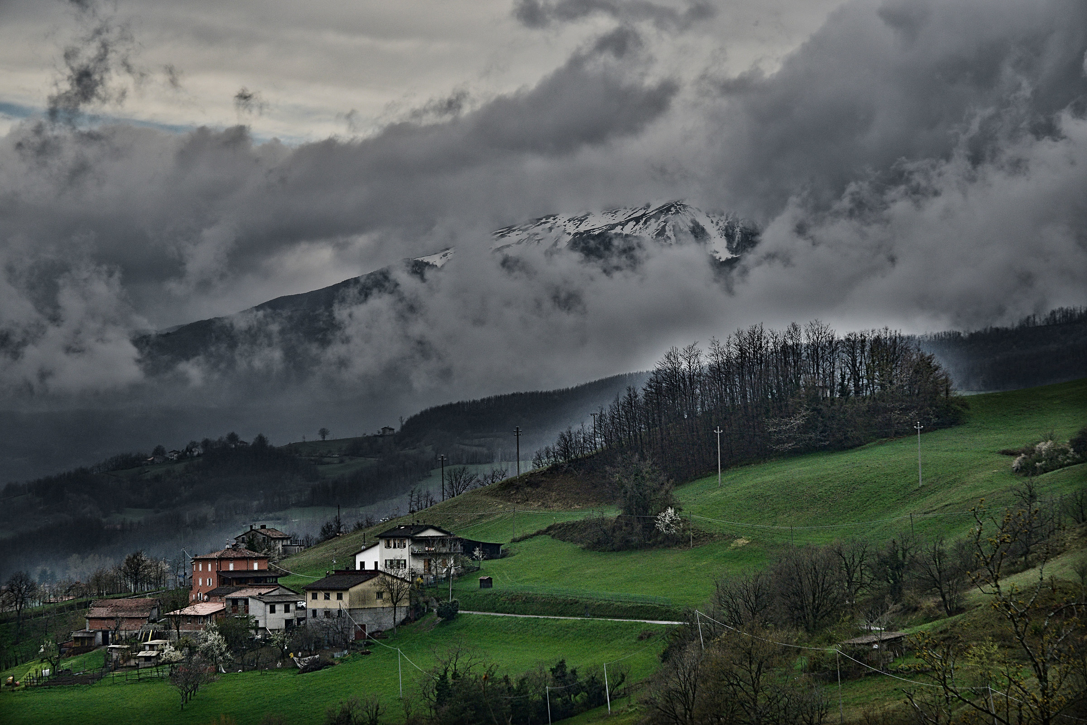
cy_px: 362
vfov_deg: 13.0
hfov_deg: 19.5
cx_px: 544
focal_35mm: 105
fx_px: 3170
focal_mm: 70
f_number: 9
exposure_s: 1/160
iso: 200
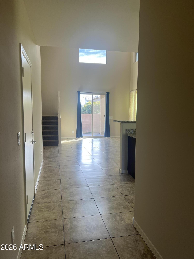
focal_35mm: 26
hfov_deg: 53.1
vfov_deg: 67.3
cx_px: 97
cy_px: 130
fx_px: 194
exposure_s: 1/121
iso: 64
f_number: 1.5
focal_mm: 5.7
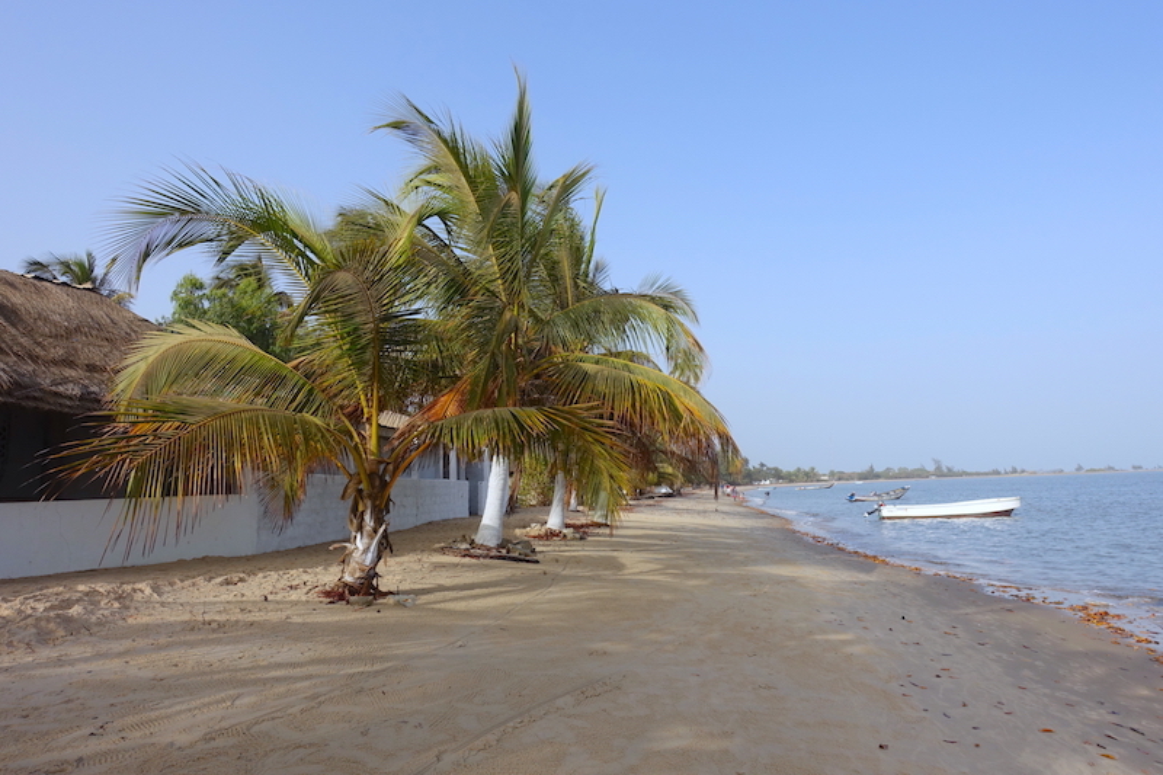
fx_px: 775
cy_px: 388
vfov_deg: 53.1
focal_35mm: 24
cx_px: 582
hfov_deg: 73.8
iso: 125
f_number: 5.6
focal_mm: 8.8
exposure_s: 1/400
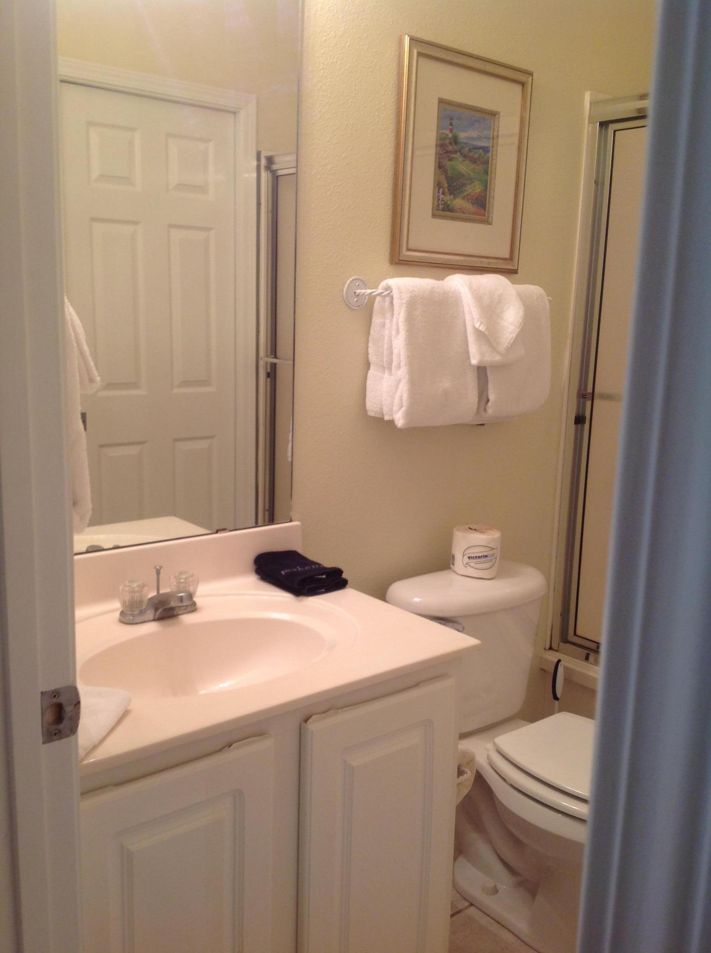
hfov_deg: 40.6
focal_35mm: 35
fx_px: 961
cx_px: 356
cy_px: 476
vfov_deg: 52.7
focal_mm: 4.28
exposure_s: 1/17
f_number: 2.4
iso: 50
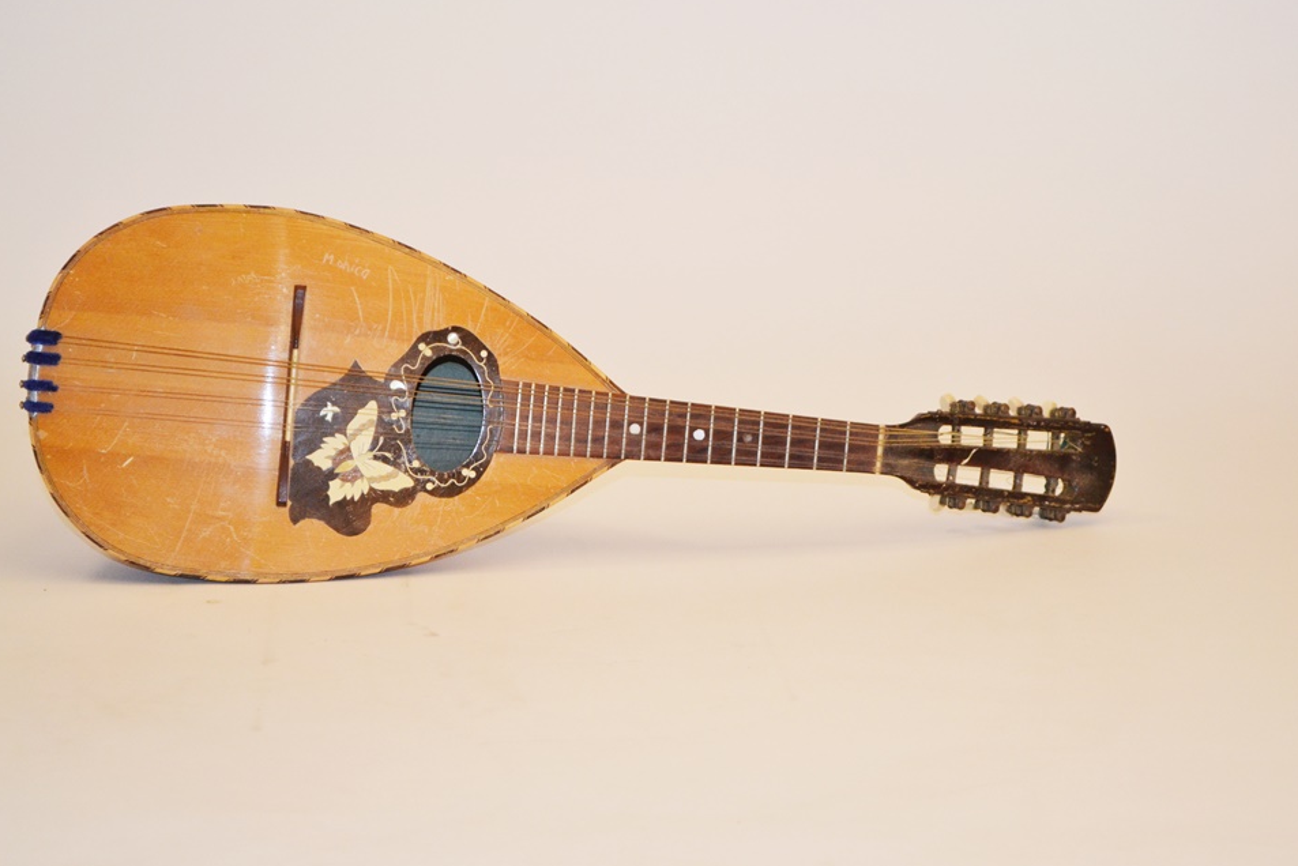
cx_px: 622
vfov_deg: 15.8
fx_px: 3120
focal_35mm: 87
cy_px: 436
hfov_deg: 23.5
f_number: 5.6
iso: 800
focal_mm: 55
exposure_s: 1/60
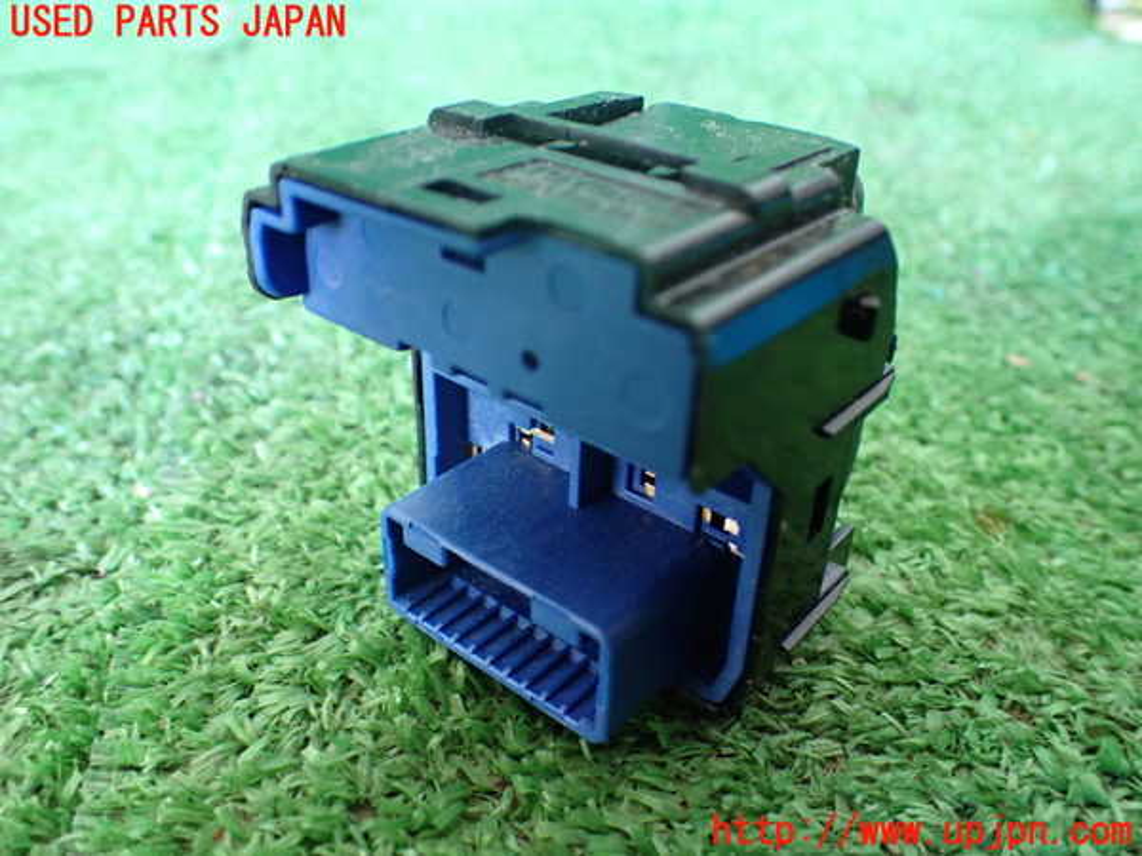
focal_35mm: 30
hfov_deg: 60.0
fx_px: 990
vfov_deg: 46.8
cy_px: 428
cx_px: 571
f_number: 2.3
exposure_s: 1/30
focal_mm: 5.4
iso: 800
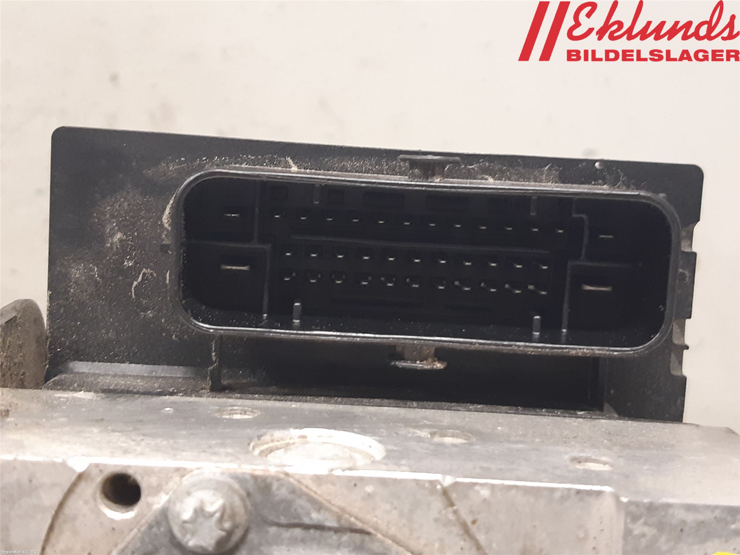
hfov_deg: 67.3
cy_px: 278
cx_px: 370
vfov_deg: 53.1
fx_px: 556
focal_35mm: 26
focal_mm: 3.93
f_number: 1.7
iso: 200
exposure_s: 1/25
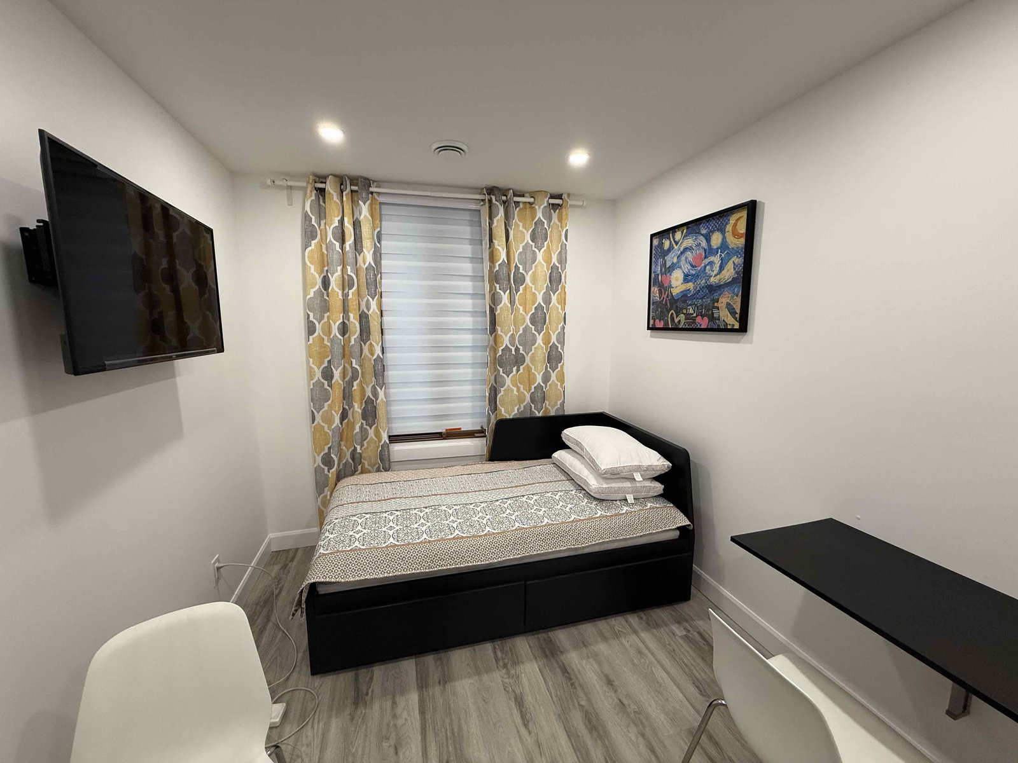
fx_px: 412
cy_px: 382
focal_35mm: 14
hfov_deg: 102.1
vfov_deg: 85.7
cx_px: 509
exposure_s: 1/120
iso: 200
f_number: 2.2
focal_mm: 2.22
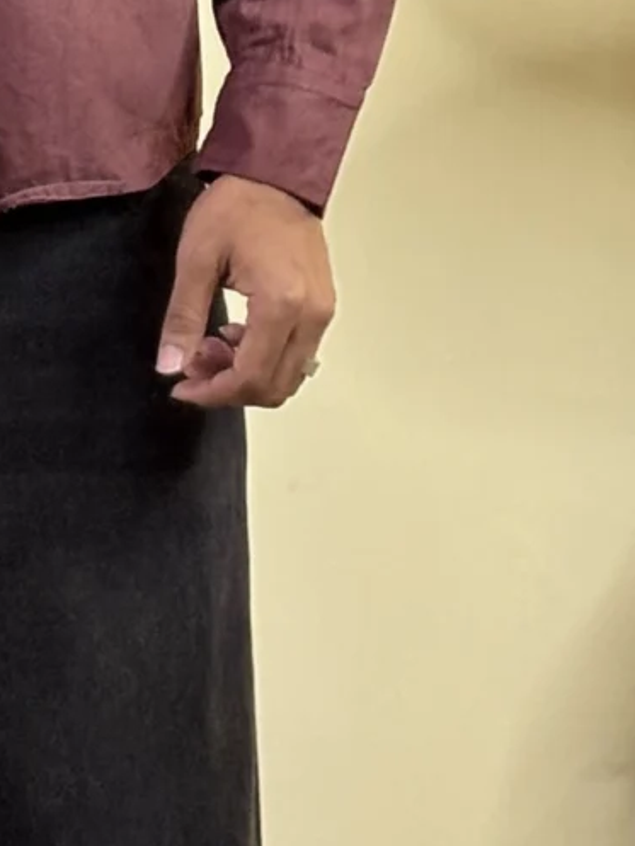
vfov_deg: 7.3
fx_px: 6552
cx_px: -140
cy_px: -78
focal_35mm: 268
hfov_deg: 5.5
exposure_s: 1/50
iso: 100
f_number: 1.6
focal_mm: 5.96
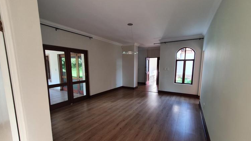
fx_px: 100
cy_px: 81
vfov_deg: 70.2
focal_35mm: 15
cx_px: 129
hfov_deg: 103.0
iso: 100
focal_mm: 1.8
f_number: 2.2
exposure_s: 1/50
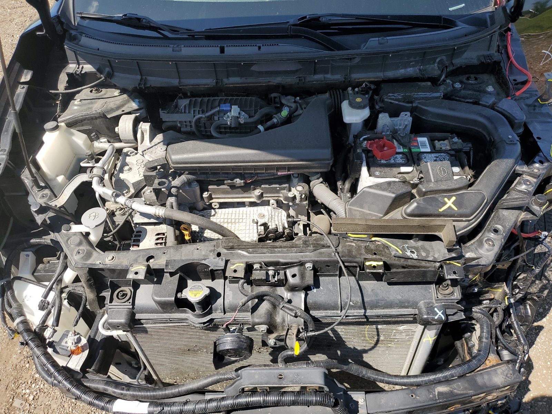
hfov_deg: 67.3
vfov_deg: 53.1
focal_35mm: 26
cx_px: 276
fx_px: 415
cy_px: 207
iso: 50
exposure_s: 1/1667
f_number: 1.5
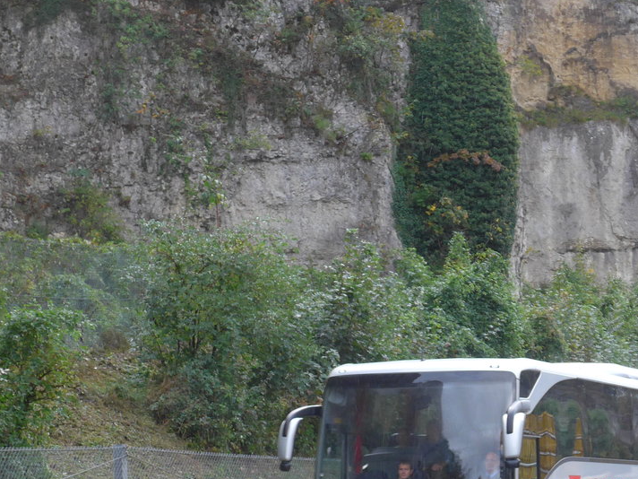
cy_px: 391
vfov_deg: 12.5
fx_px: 2175
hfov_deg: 16.7
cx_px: 407
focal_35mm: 118
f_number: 4.1
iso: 200
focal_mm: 14.2
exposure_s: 1/160
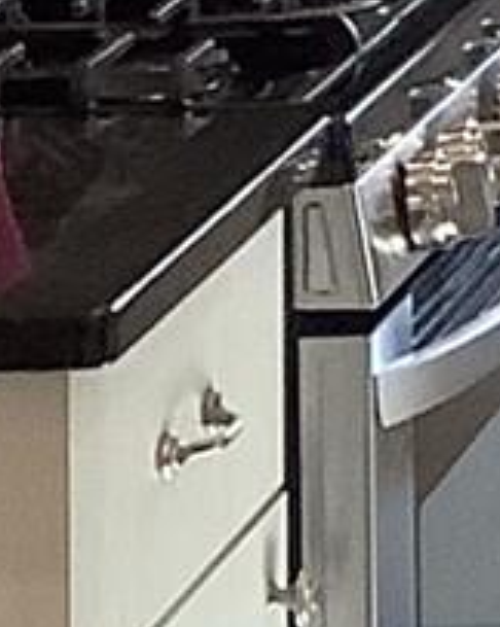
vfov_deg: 6.0
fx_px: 5669
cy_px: -1016
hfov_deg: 4.8
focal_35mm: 306
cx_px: 1537
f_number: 2.4
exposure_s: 1/60
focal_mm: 3.3
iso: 125
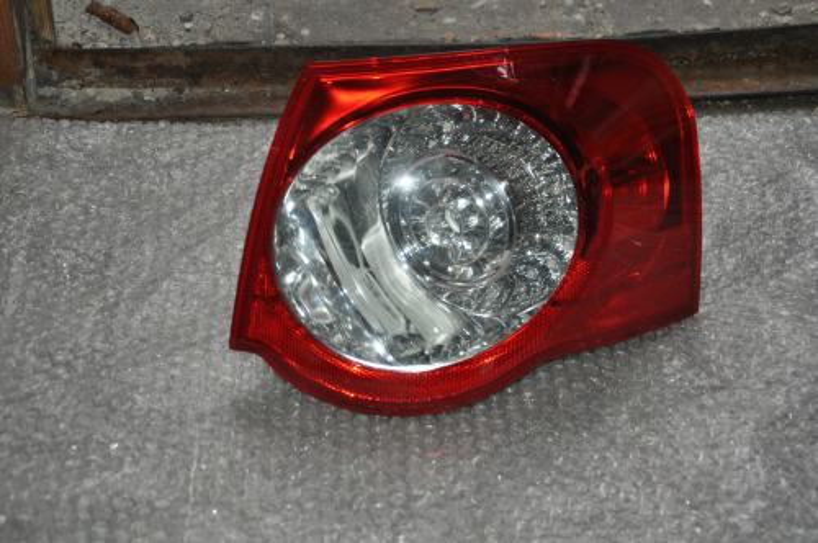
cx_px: 409
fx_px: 1532
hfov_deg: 29.9
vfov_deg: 20.1
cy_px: 272
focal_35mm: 68
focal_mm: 45
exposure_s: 1/60
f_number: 4.8
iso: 800
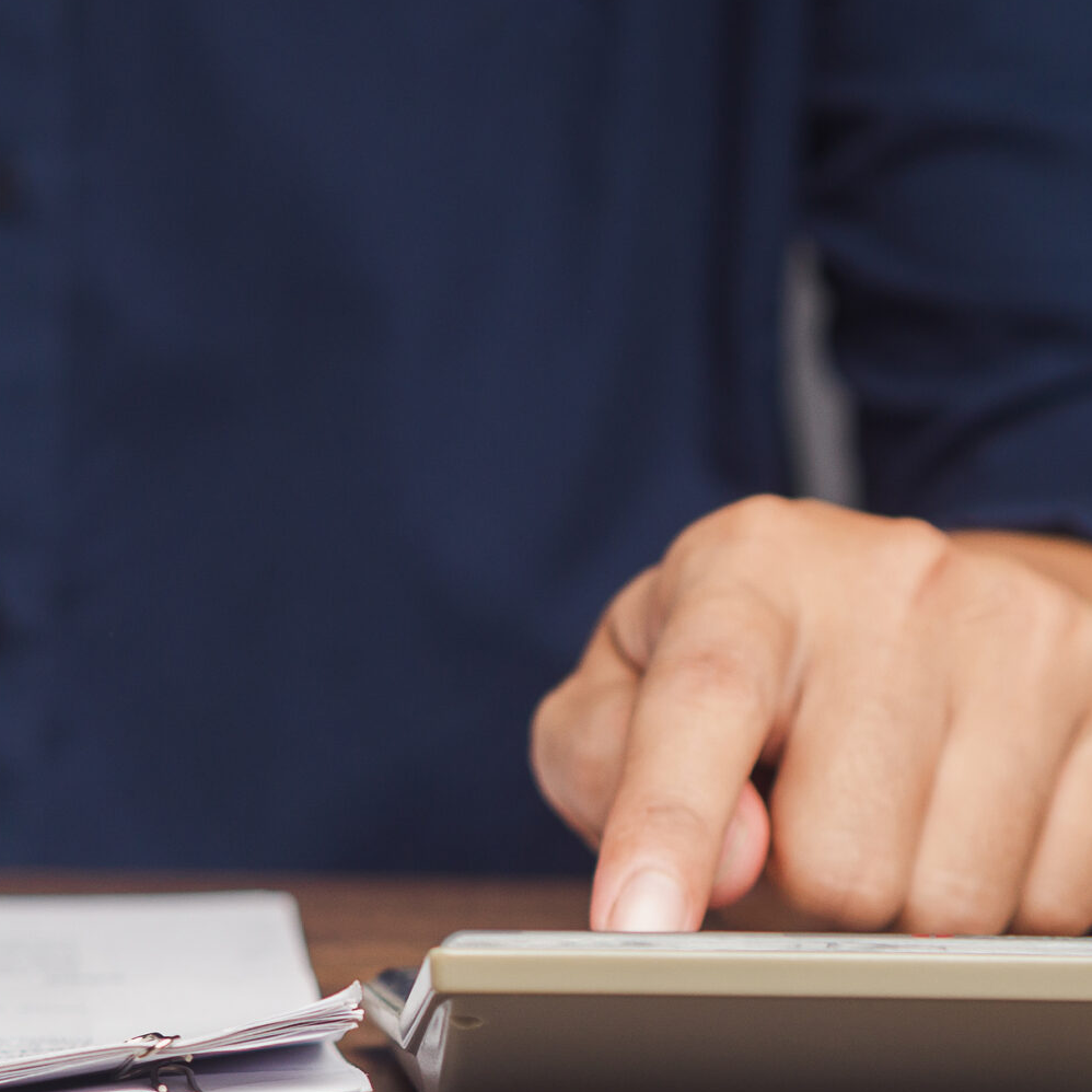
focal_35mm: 204
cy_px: 370
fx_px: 7281
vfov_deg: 8.6
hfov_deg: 8.5
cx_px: -8
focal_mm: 45
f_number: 2.8
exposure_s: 1/200
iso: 100
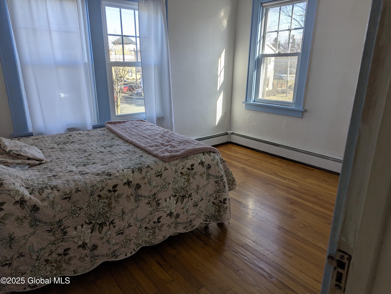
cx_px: 196
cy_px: 147
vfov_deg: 56.9
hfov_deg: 71.5
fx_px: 271
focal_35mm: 24
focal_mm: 6.81
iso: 36
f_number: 1.85
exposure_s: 1/266
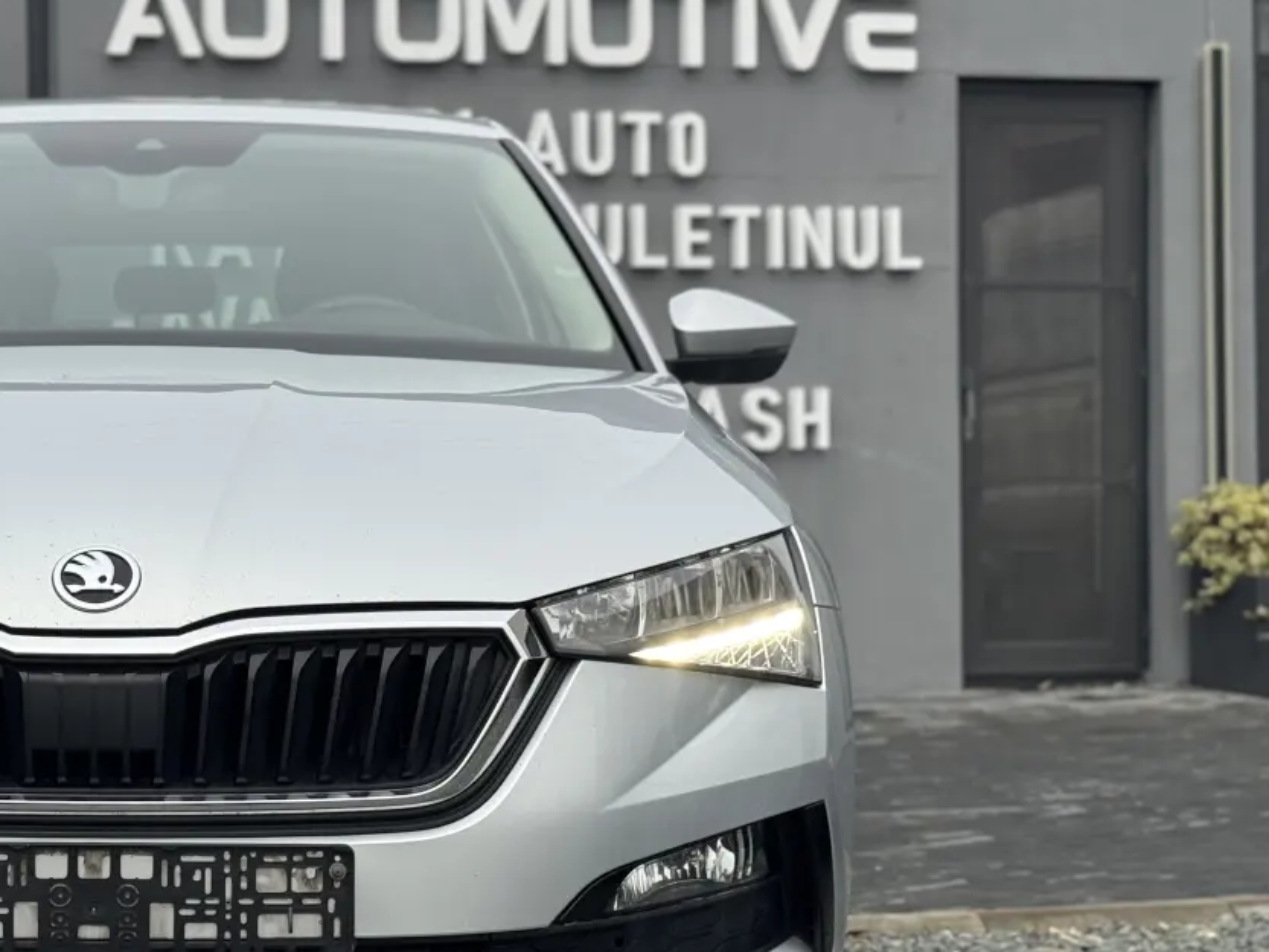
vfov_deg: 17.8
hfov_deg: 23.1
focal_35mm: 83
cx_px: 177
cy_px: 542
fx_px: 3043
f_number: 1.78
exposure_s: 1/279
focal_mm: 6.76
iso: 64
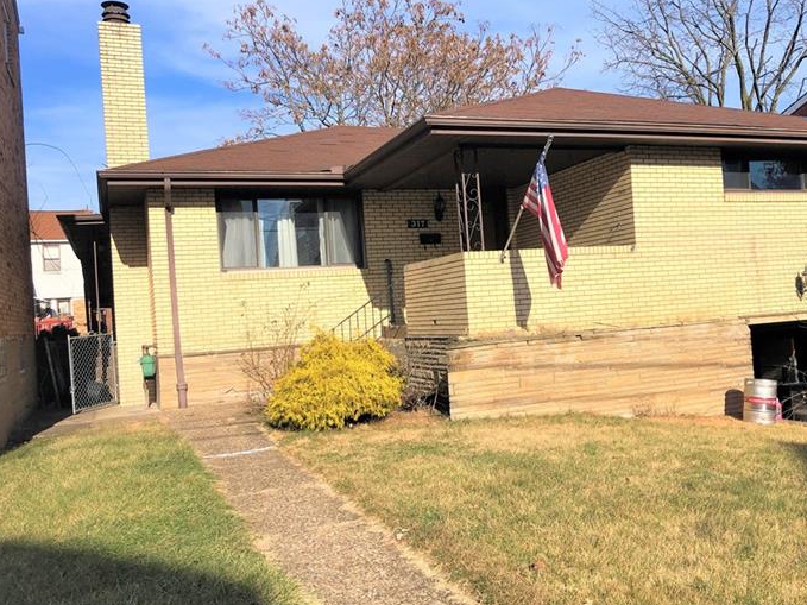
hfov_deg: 55.2
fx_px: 769
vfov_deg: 42.9
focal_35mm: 33
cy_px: 292
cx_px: 460
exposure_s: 1/3205
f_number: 1.8
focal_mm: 3.99
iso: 20
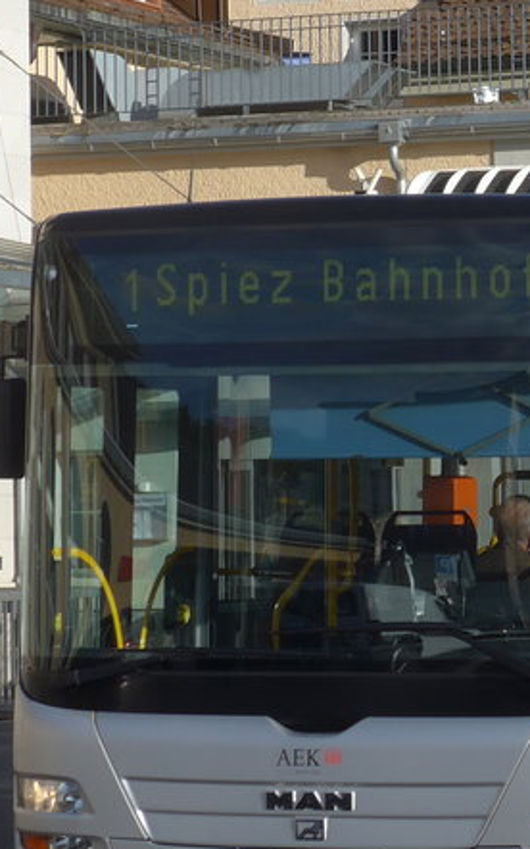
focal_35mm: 190
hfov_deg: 6.9
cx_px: 603
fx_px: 4394
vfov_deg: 11.0
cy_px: 294
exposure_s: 1/800
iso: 80
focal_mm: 13.4
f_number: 3.9
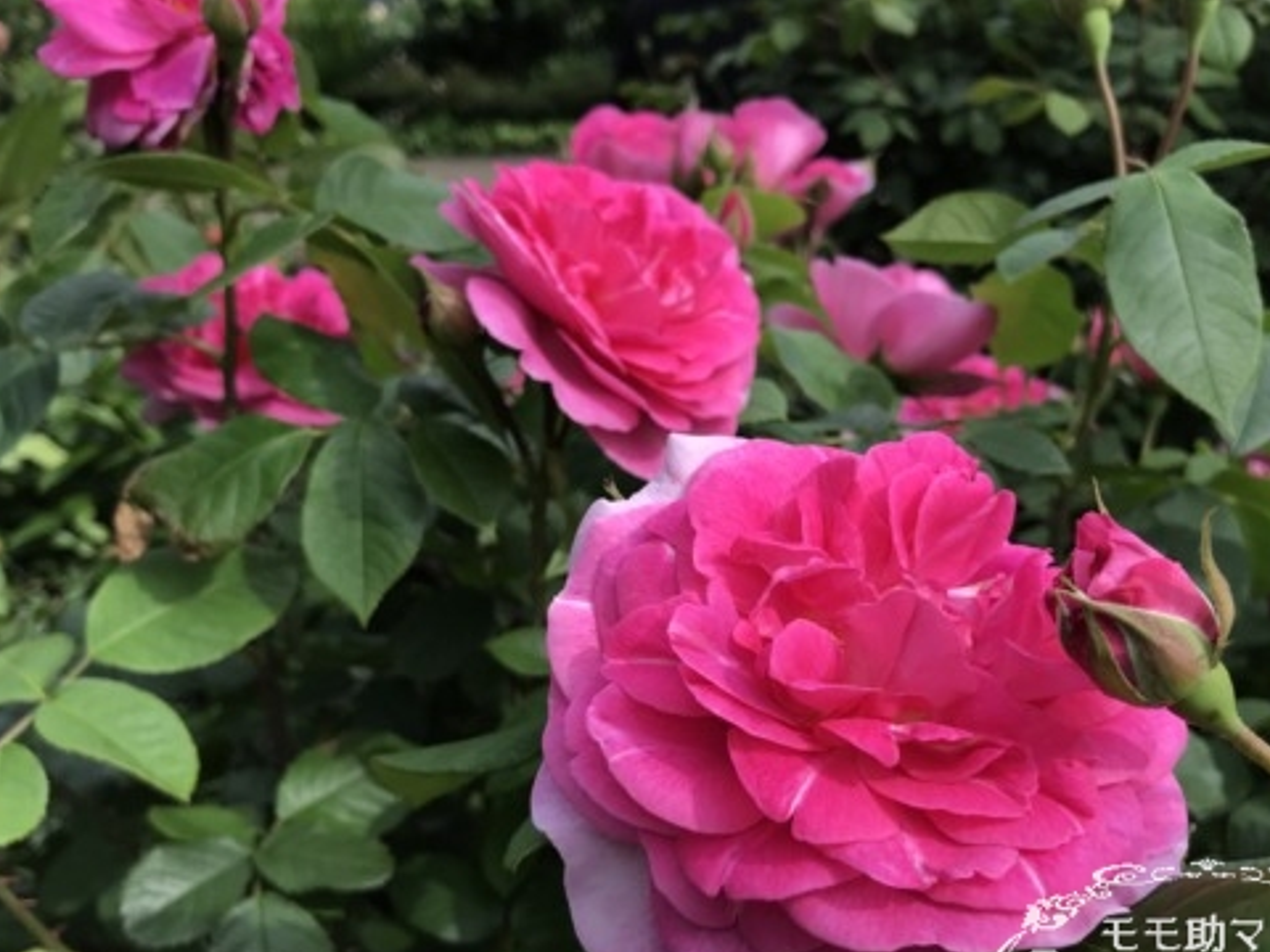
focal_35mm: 35
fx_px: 1284
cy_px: 550
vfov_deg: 40.6
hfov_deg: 52.6
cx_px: 669
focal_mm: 3.99
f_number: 1.8
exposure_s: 1/720
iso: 20
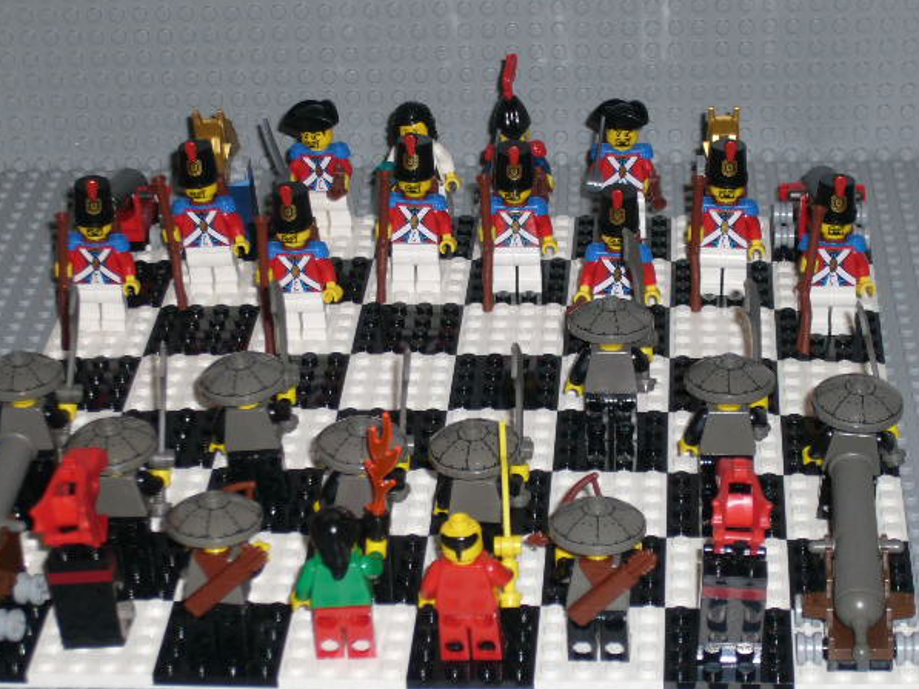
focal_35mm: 104
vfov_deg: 14.2
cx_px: 457
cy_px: 364
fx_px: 2762
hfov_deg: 18.9
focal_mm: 16.1
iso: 100
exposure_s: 1/60
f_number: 4.8
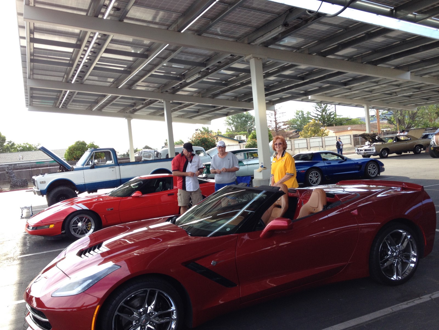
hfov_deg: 52.6
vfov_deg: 40.7
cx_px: 220
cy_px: 165
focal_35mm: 35
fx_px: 444
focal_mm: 4.28
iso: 50
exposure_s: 1/323
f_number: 2.4
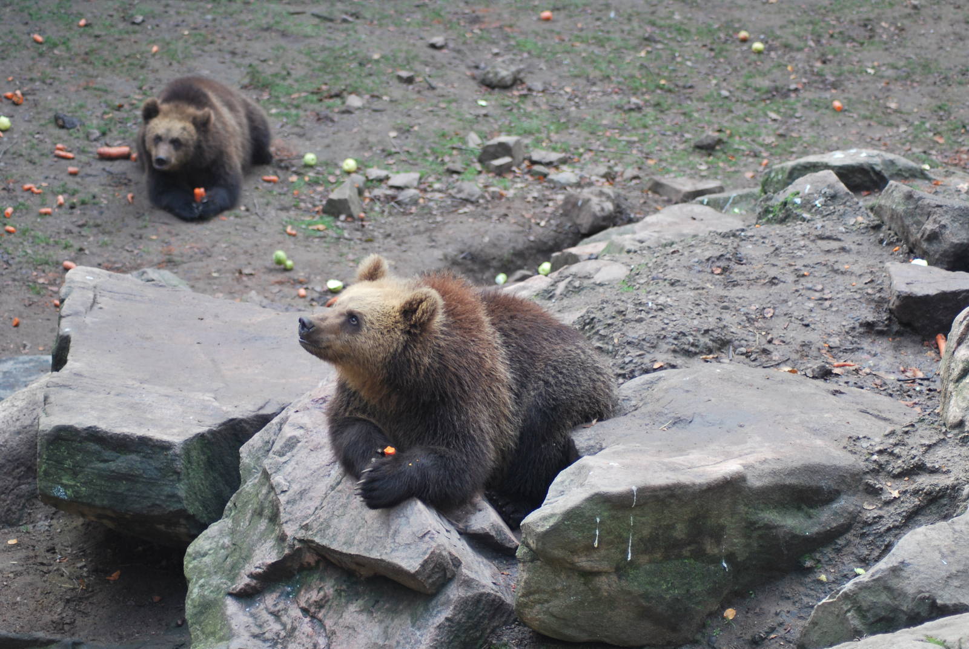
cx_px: 484
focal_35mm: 105
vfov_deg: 13.1
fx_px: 2830
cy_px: 324
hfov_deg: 19.4
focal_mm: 70
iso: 220
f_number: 4
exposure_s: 1/125
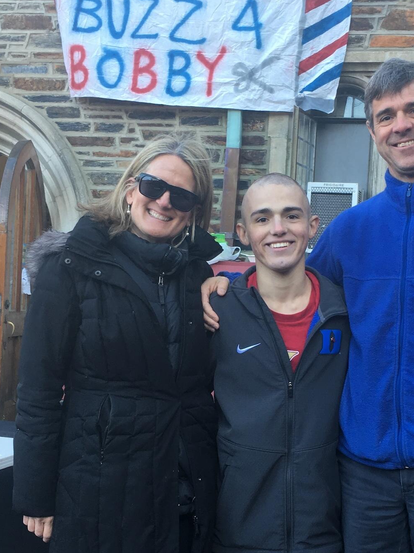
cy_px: 342
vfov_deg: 34.2
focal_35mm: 56
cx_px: 262
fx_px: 893
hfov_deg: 26.0
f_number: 2.2
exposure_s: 1/60
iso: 32
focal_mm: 4.15
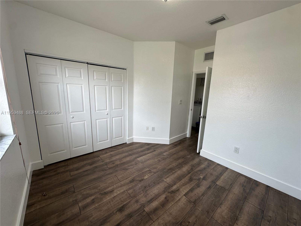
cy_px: 113
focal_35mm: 14
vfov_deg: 85.7
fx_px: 122
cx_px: 150
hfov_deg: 102.1
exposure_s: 1/120
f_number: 2.2
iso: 64
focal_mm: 2.22
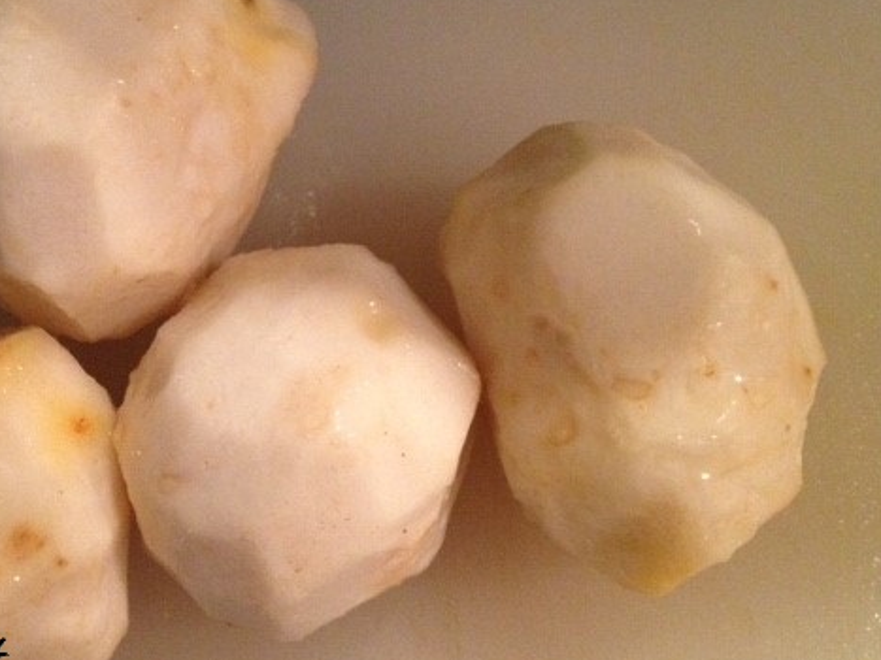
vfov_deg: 30.3
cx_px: 294
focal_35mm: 48
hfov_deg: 39.2
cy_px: 326
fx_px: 1221
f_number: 2.4
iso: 400
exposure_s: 1/15
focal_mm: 4.28
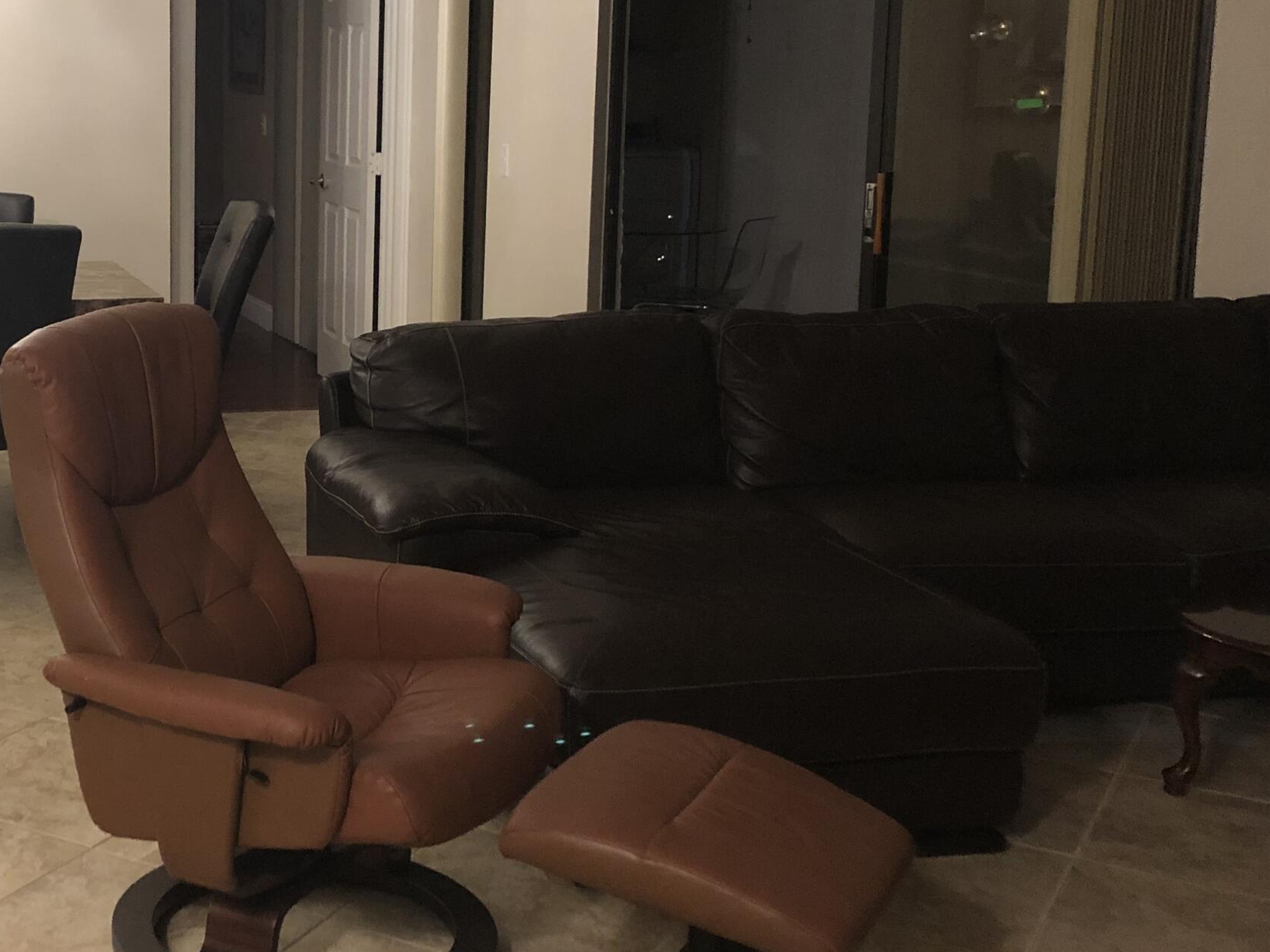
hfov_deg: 36.3
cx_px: 174
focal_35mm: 50
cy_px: 342
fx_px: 1834
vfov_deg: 29.0
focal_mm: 3.99
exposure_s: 1/12
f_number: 1.8
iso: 100
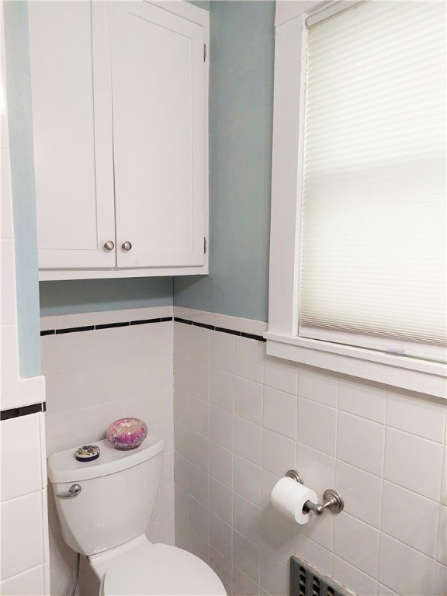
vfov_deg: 71.6
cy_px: 298
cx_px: 224
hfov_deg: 56.8
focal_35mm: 24
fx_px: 413
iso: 320
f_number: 1.8
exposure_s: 1/120
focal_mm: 5.23
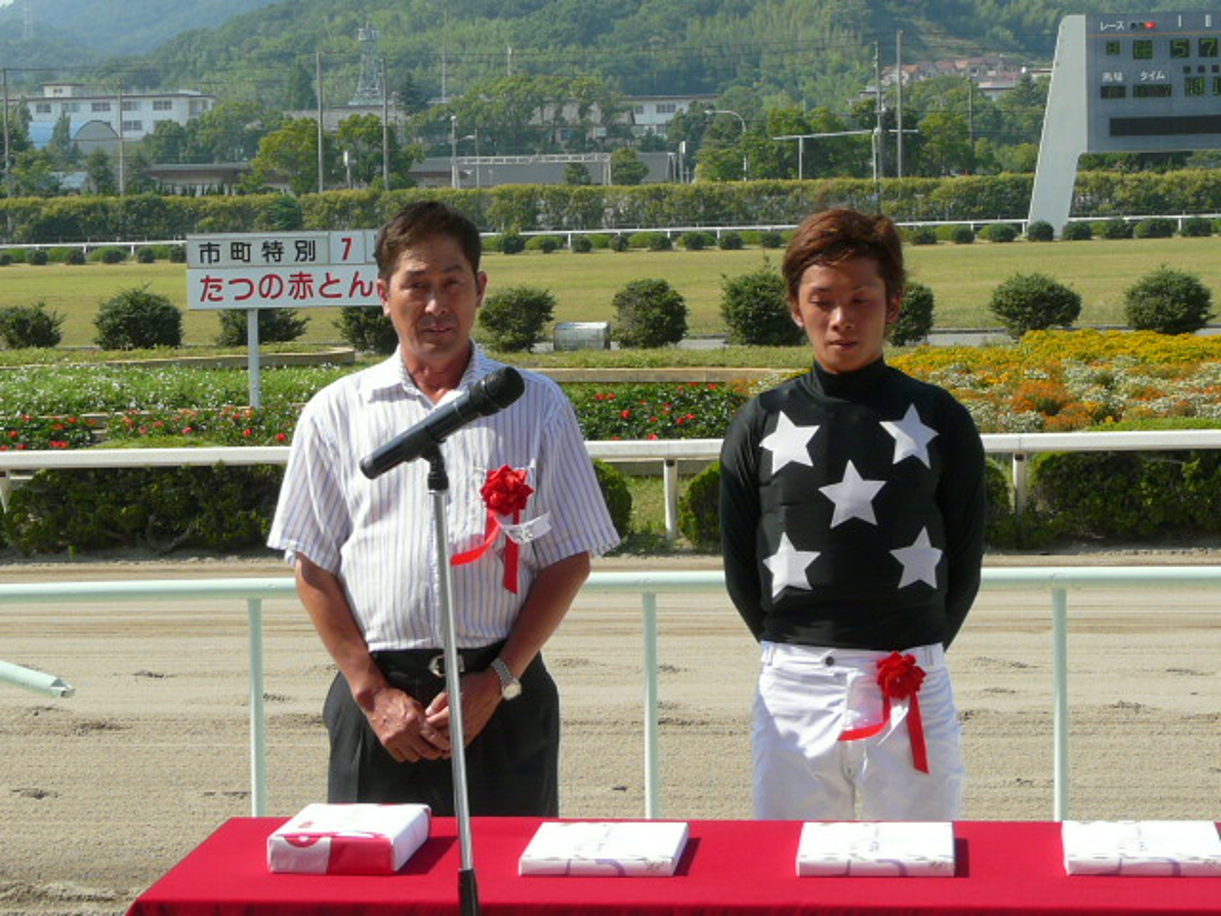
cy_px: 458
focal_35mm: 74
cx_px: 610
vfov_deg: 19.9
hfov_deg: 26.3
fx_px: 2610
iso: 100
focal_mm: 9.5
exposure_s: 1/800
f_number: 4
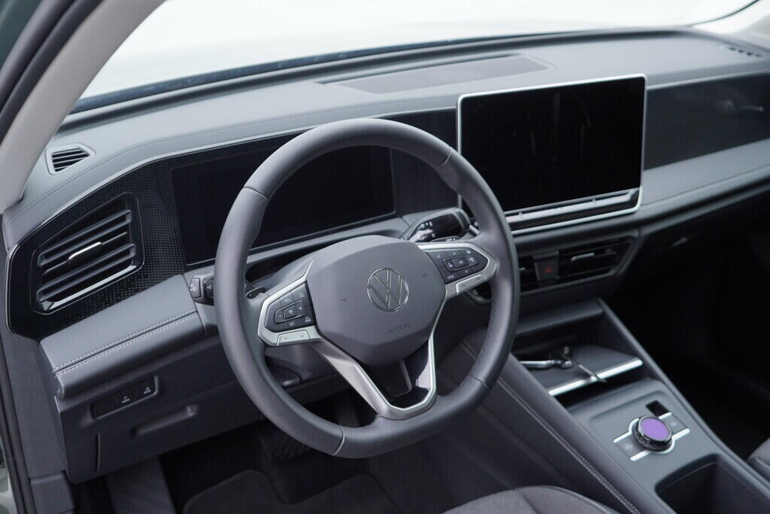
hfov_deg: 53.1
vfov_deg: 36.9
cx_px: 385
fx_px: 770
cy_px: 257
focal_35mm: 36
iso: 125
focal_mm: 24
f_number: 2.8
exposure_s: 1/40
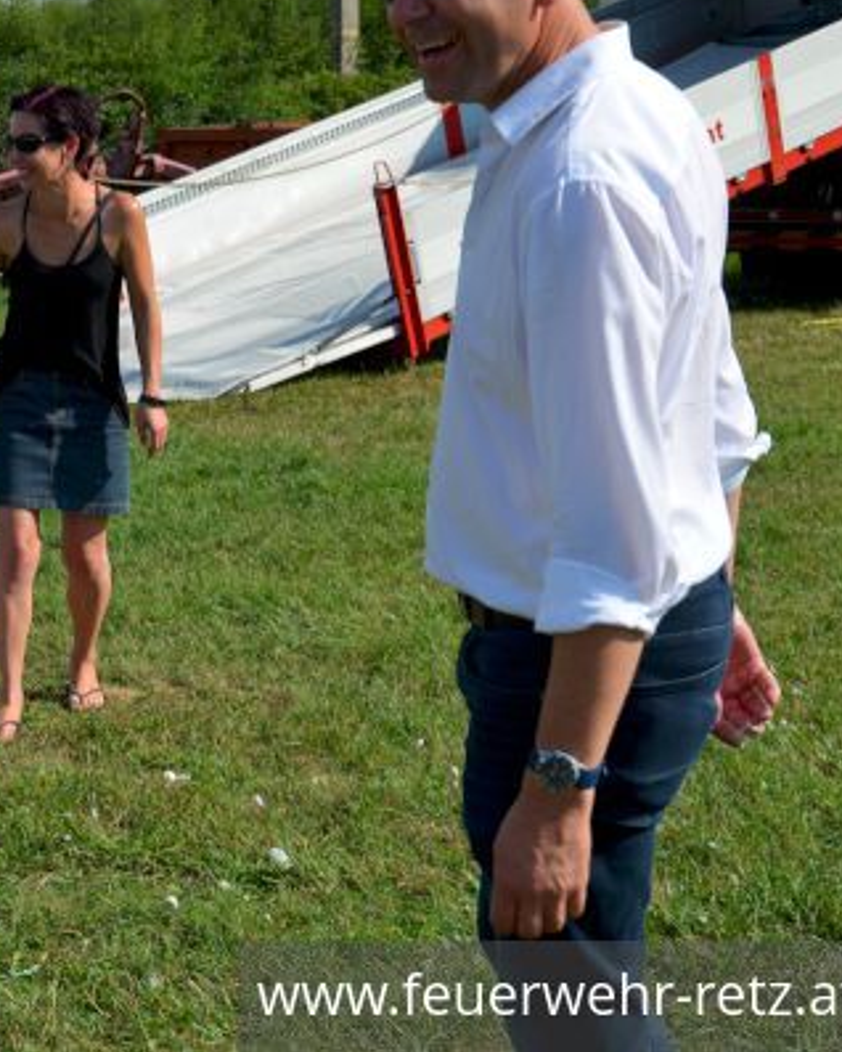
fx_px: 2864
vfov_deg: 20.8
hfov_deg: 16.4
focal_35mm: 92
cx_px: 16
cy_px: 485
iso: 100
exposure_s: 1/320
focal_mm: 40
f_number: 8
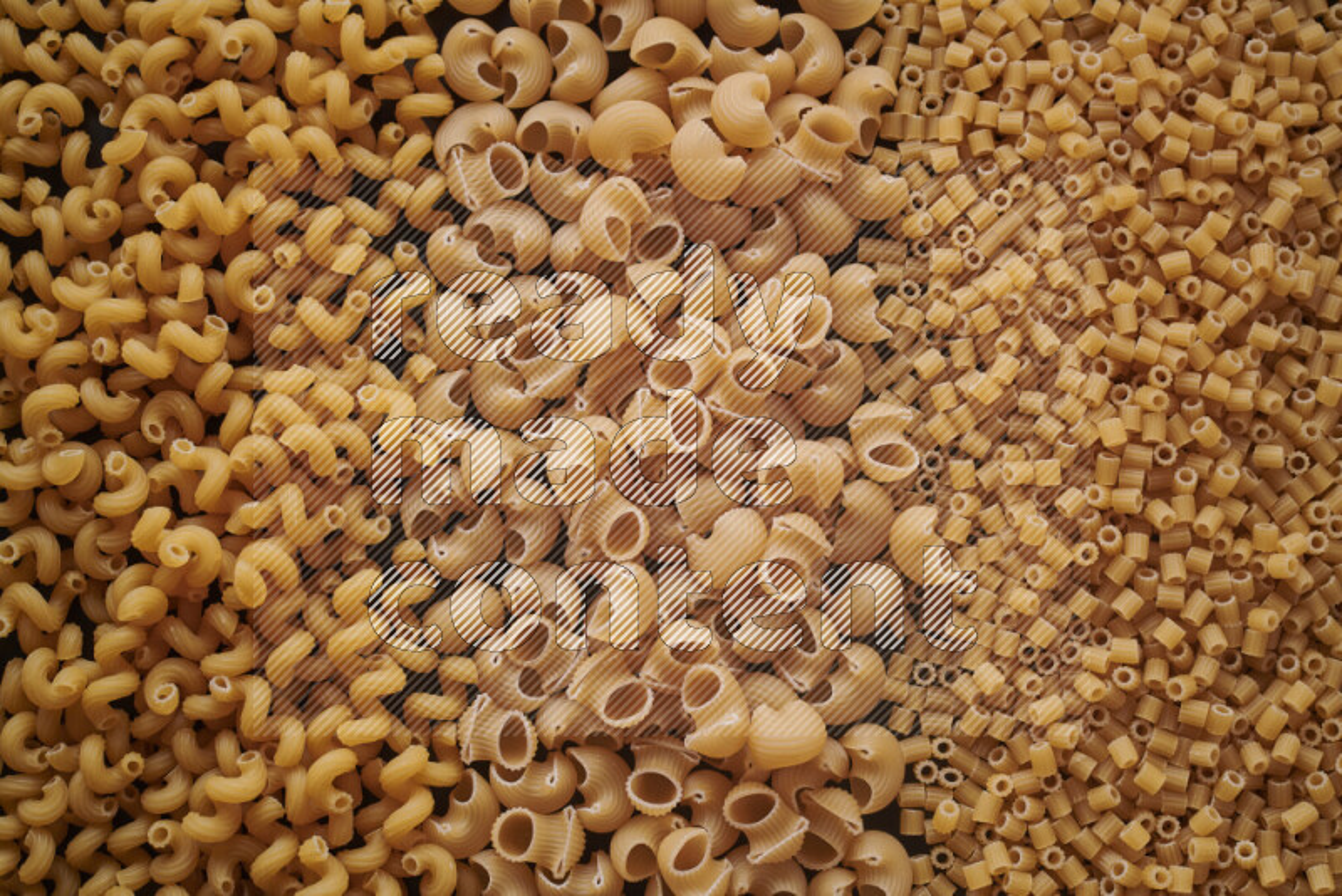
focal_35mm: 50
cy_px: 448
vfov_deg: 27.0
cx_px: 671
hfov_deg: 39.6
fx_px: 1864
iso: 160
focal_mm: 50
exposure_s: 1/100
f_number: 8
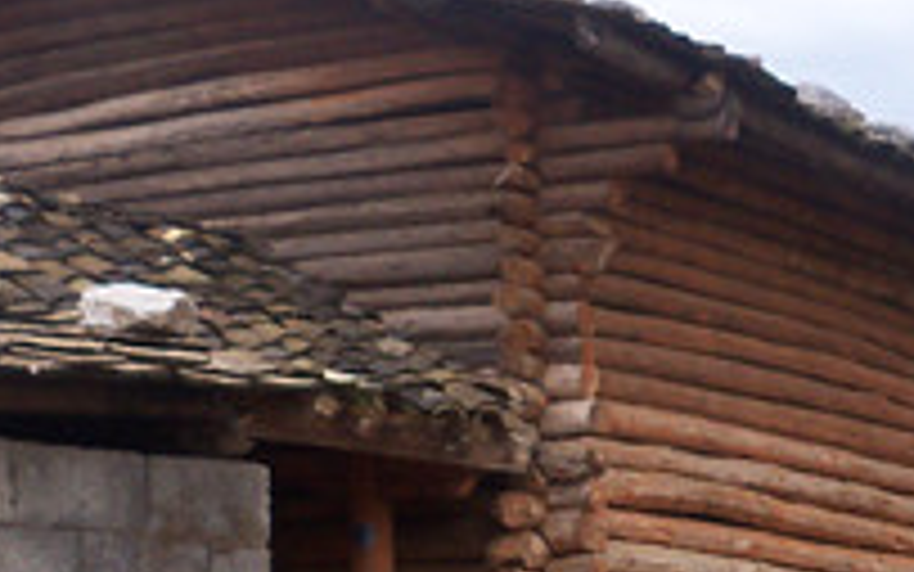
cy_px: 430
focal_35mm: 146
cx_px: 923
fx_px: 3638
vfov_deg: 9.0
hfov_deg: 14.1
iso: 64
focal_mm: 6.2
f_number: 3.5
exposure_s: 1/400
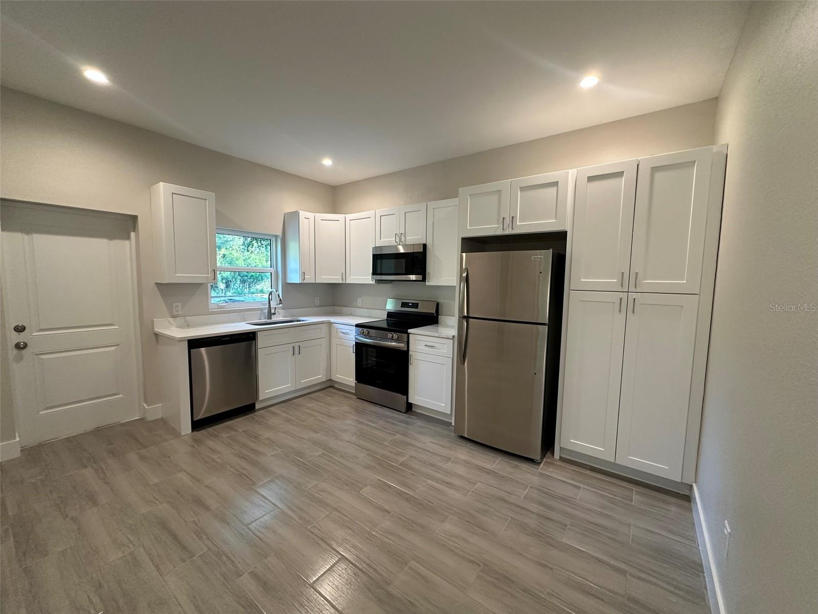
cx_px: 409
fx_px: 331
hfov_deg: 102.1
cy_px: 307
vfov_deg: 85.7
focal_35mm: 14
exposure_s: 1/99
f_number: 2.2
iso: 200
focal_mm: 2.22
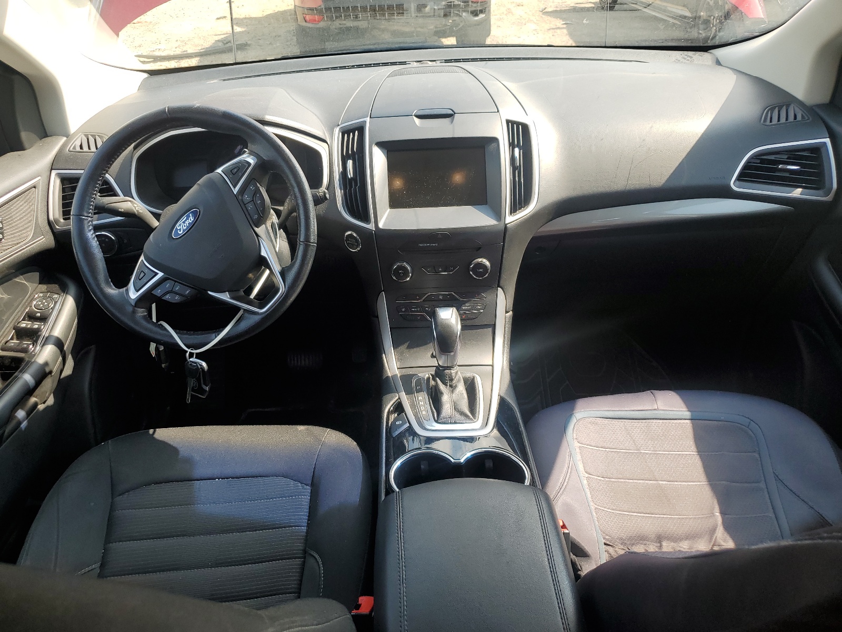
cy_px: 316
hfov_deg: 67.3
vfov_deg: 53.1
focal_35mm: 26
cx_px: 421
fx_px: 632
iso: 50
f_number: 1.5
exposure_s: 1/476
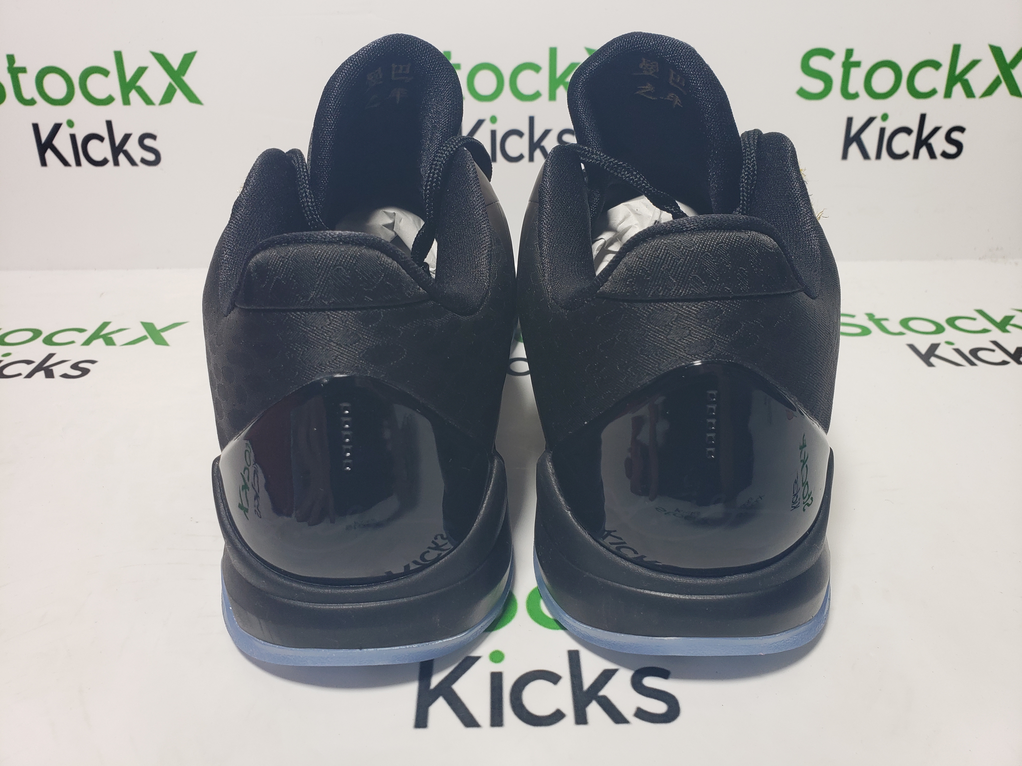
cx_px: 511
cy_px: 383
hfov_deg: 67.3
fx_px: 768
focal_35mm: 26
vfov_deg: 53.1
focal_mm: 4.3
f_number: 2.4
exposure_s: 1/124
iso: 50
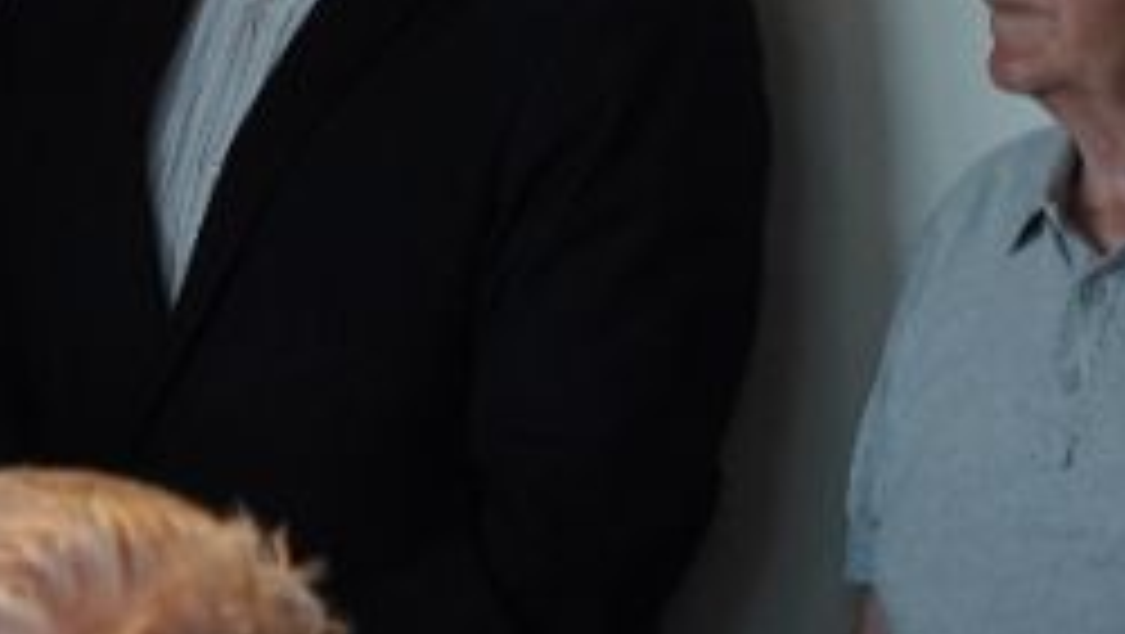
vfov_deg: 2.1
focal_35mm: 571
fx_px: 17044
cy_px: 893
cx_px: 464
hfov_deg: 3.8
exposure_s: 1/100
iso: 1000
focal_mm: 105
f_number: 5.6
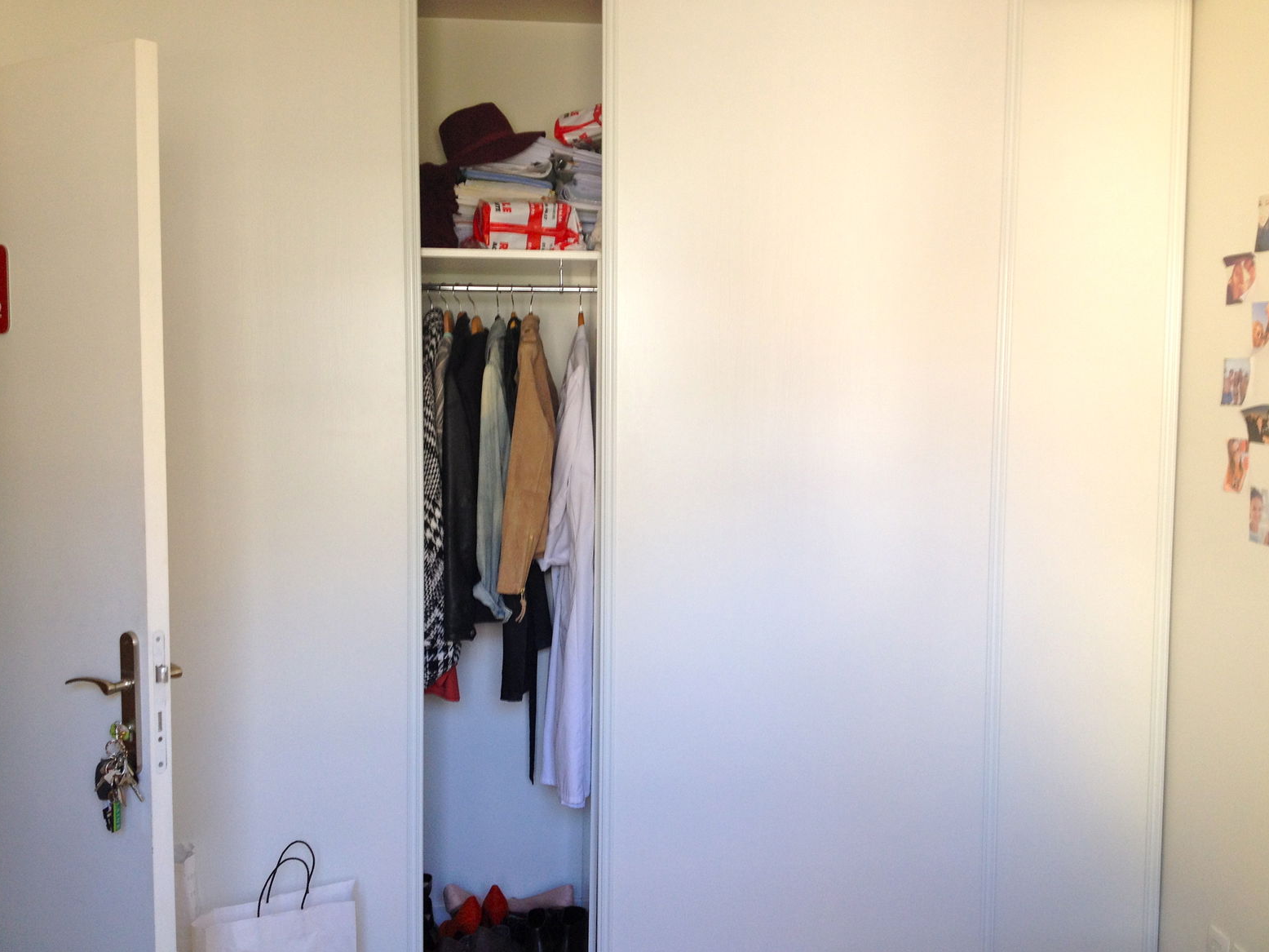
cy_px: 483
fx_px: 1320
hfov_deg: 51.4
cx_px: 642
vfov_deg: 39.7
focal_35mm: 36
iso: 50
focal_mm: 4.28
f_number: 2.4
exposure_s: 1/24
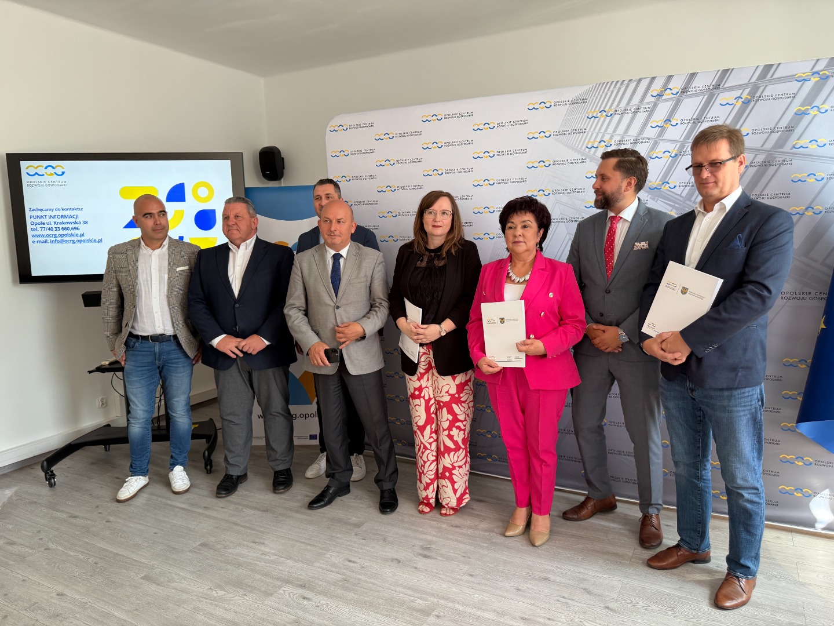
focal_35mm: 24
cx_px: 417
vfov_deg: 56.8
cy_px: 313
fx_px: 578
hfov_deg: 71.6
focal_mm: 6.76
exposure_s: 1/121
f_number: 1.78
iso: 160
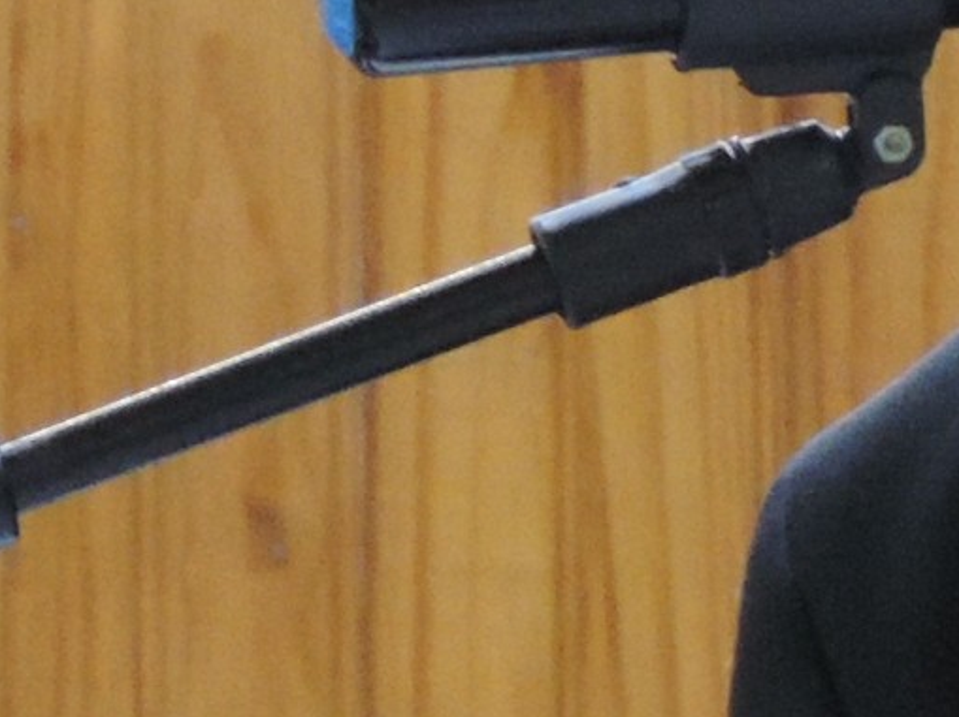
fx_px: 48863
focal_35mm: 1765
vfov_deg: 0.8
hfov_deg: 1.1
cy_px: 282
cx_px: 2016
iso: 800
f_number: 4.7
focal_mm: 49
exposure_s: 1/6
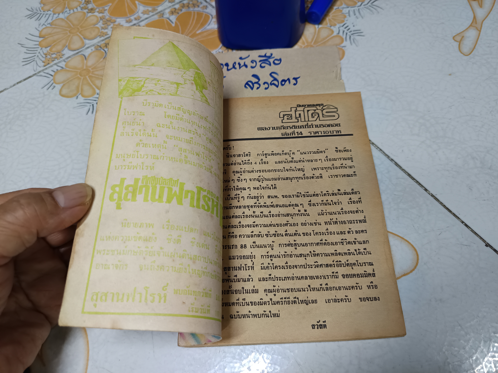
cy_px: 186
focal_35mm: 24
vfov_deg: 56.8
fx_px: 345
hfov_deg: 71.6
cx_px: 249
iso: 922
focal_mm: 5.31
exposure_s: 1/33.3
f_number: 1.7
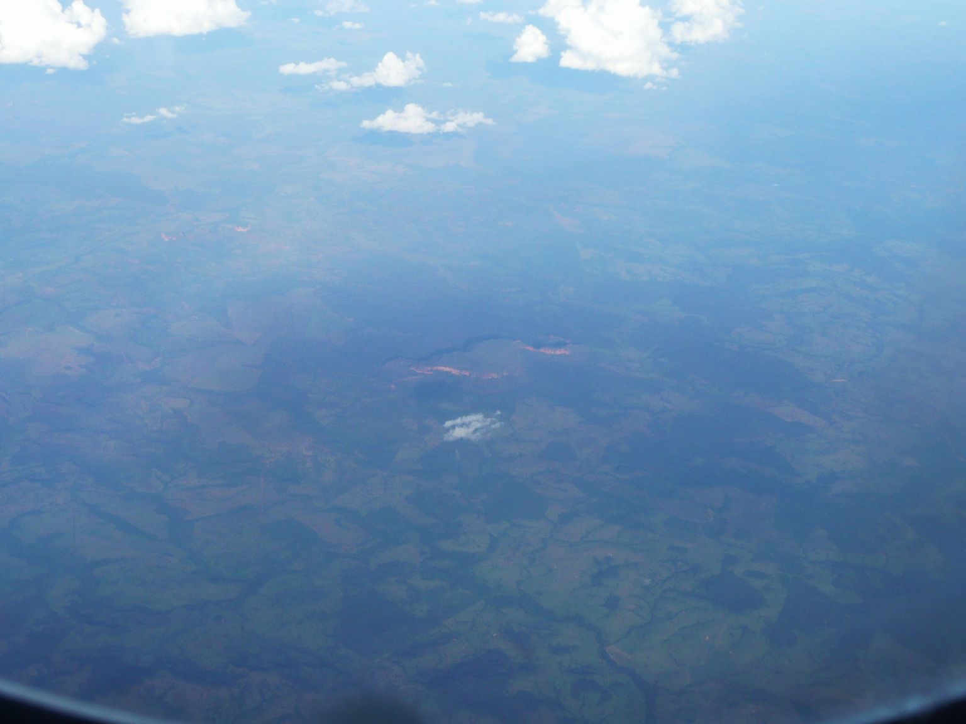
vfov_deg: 31.5
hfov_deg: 41.2
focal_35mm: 46
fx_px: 1284
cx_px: 483
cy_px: 362
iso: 100
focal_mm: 6.2
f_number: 3.8
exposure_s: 1/640
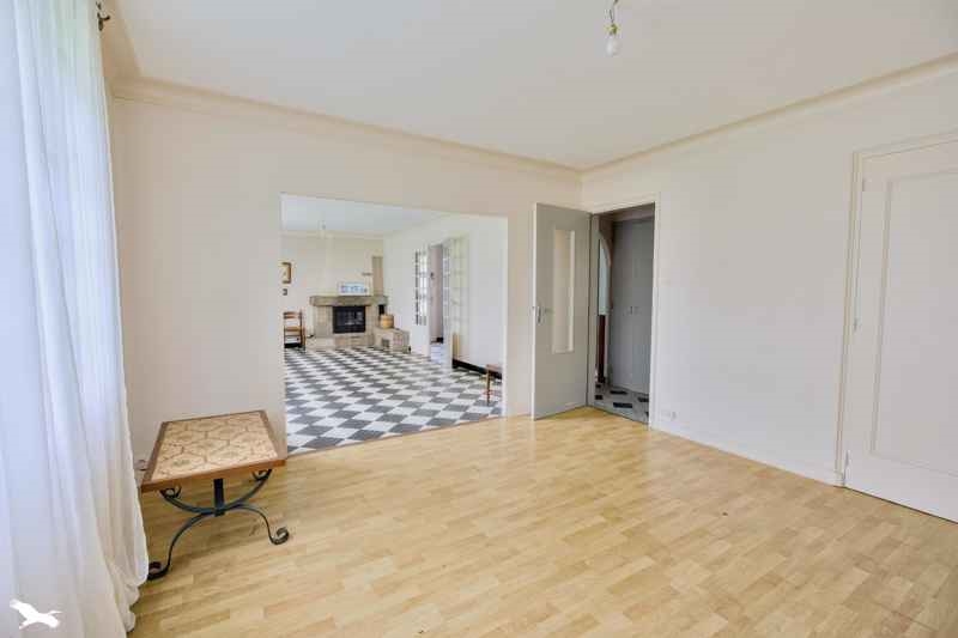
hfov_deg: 96.7
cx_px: 479
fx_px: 426
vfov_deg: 73.7
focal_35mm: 16
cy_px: 319
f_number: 8
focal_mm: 16
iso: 800
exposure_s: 1/40
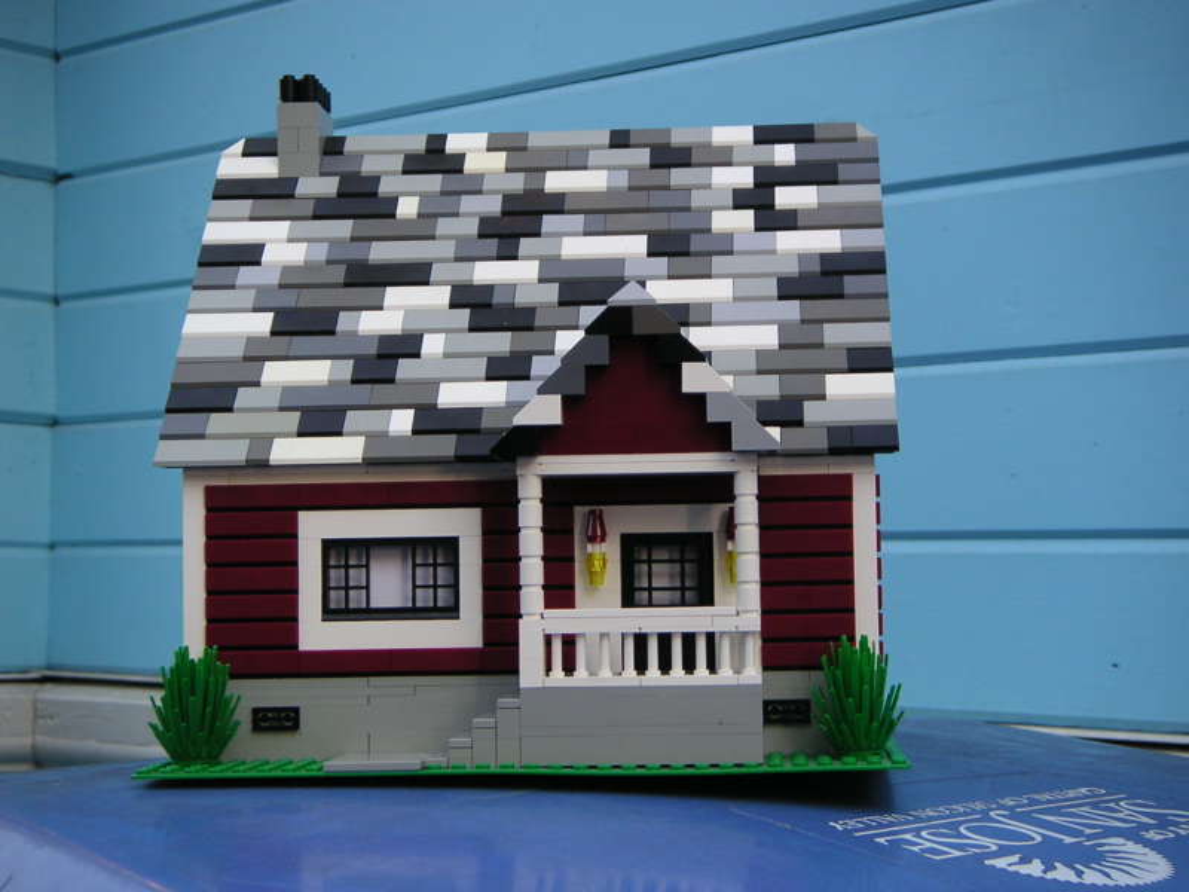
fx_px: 2164
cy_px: 446
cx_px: 594
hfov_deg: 30.7
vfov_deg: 23.3
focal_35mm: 63
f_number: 3.1
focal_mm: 9.8
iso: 80
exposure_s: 1/60
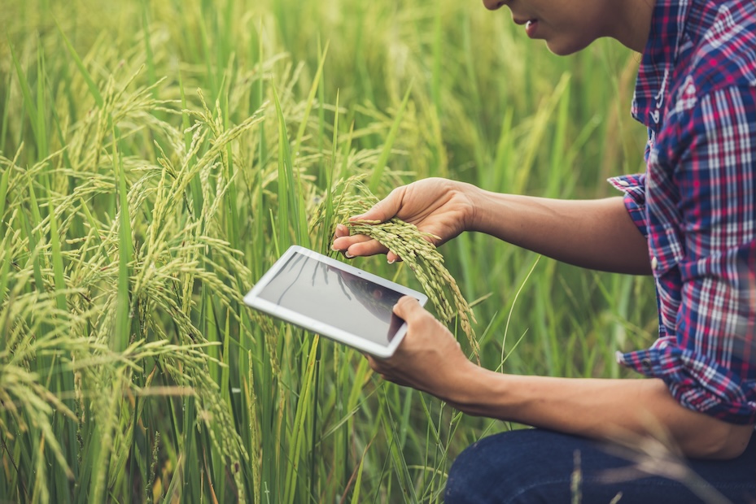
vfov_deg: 9.2
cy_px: 252
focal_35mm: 150
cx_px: 378
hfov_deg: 13.7
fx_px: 3151
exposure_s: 1/1000
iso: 250
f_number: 4
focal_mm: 150
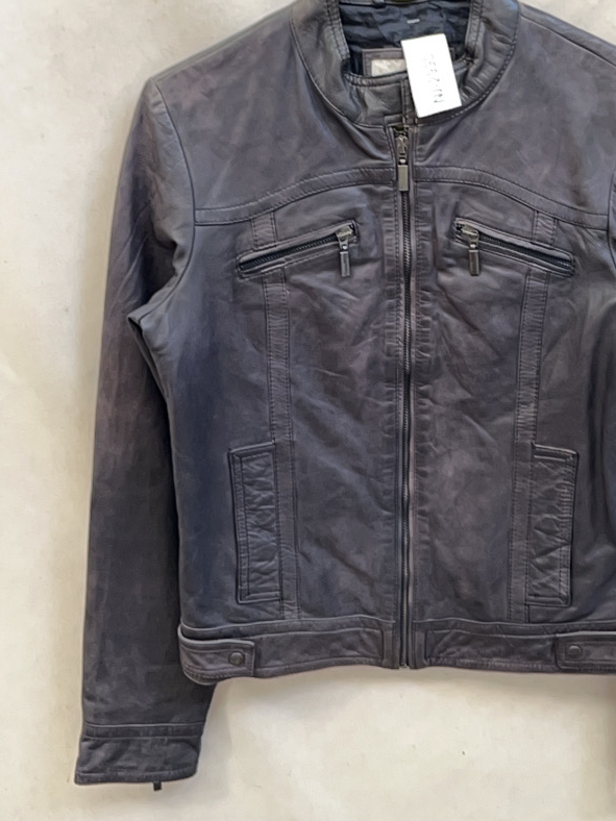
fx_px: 878
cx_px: 417
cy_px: 289
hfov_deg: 38.2
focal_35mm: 37
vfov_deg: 49.4
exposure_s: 1/60
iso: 100
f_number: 1.6
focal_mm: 5.1
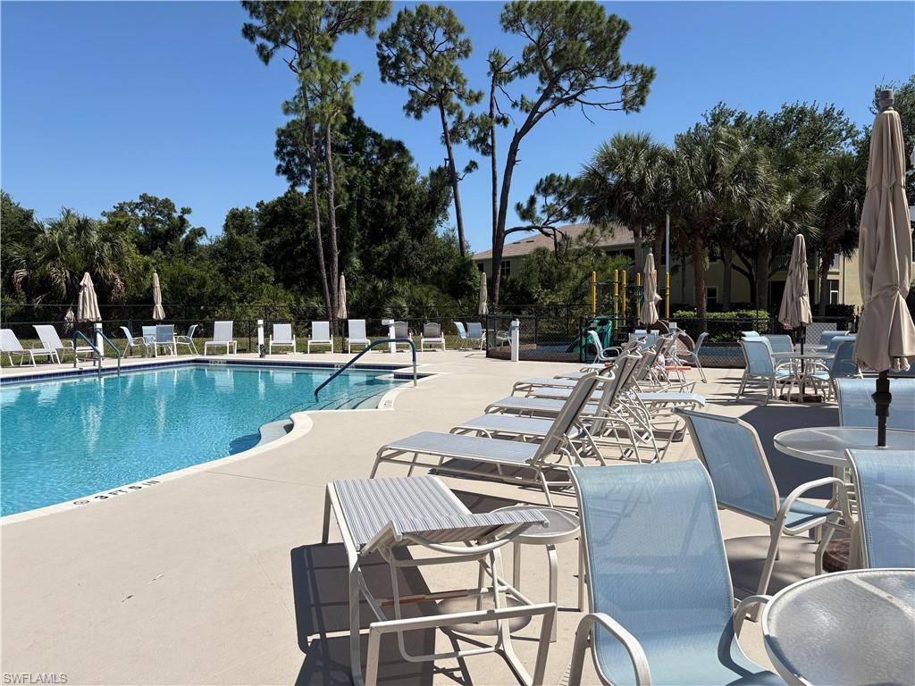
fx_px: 687
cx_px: 458
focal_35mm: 26
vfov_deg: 53.1
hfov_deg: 67.3
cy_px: 343
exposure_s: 1/5814
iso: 50
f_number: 1.6
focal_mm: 5.96
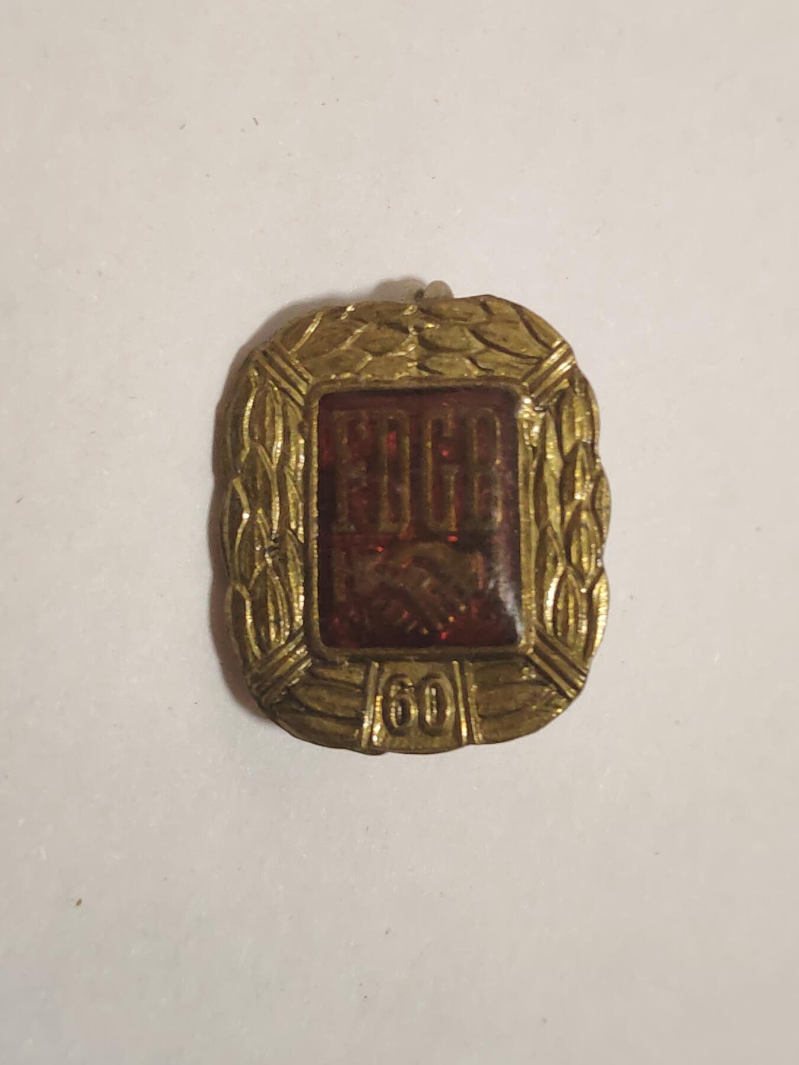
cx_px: 400
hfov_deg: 21.6
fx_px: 2093
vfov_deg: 28.6
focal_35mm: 68
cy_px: 532
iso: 500
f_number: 1.95
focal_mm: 5.52
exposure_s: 1/33
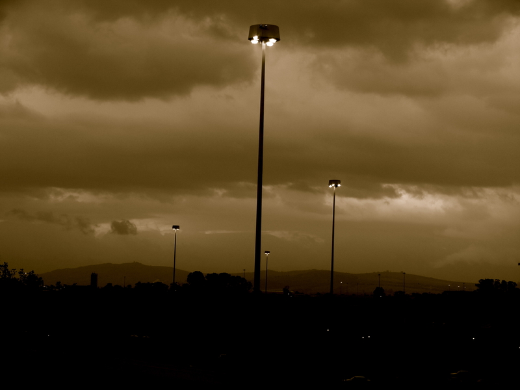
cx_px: 260
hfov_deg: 23.0
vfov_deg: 17.4
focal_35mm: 85
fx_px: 1277
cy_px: 195
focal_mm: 18
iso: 100
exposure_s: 1/125
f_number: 3.6
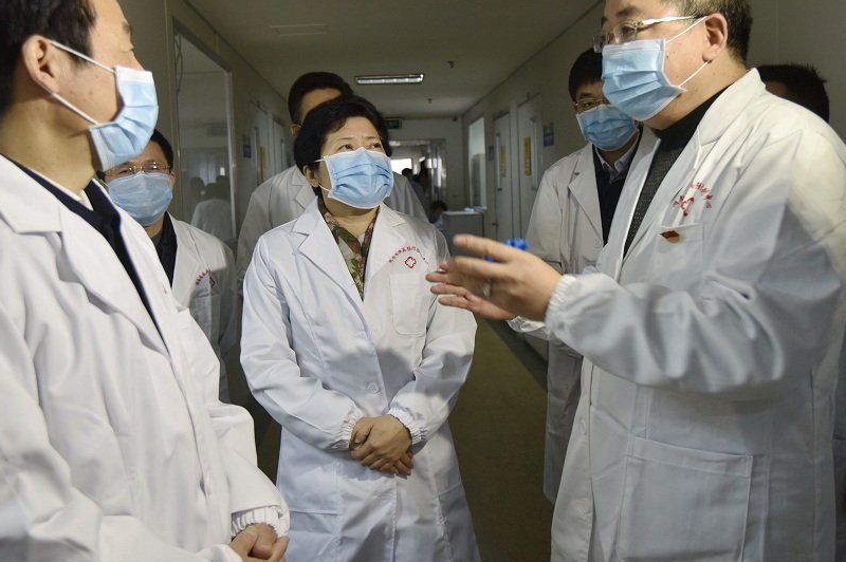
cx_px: 370
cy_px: 246
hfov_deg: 60.1
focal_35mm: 31
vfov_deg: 42.2
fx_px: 728
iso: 800
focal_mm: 24
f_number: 4.5
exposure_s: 1/80
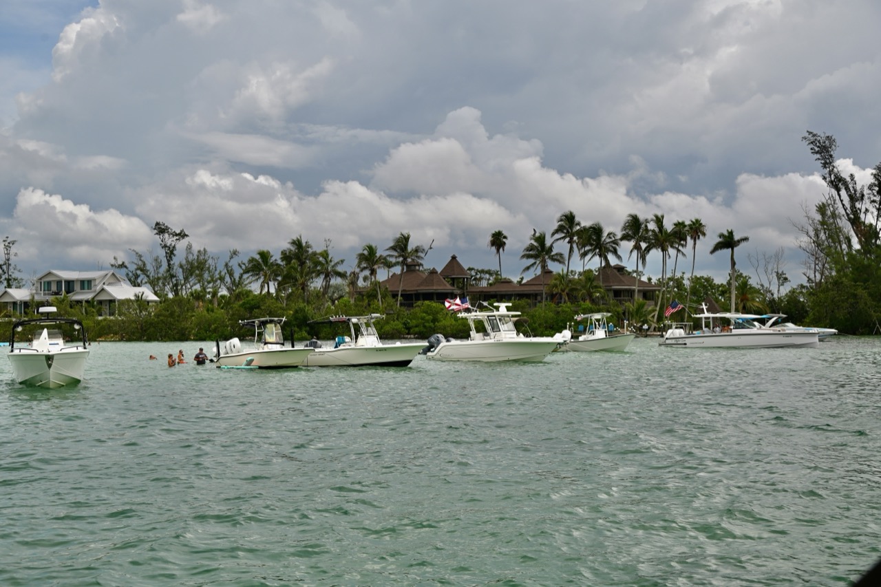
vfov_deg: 29.9
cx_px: 440
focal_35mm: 45
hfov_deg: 43.6
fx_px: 1101
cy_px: 294
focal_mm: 45
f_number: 7.1
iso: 100
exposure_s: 1/400
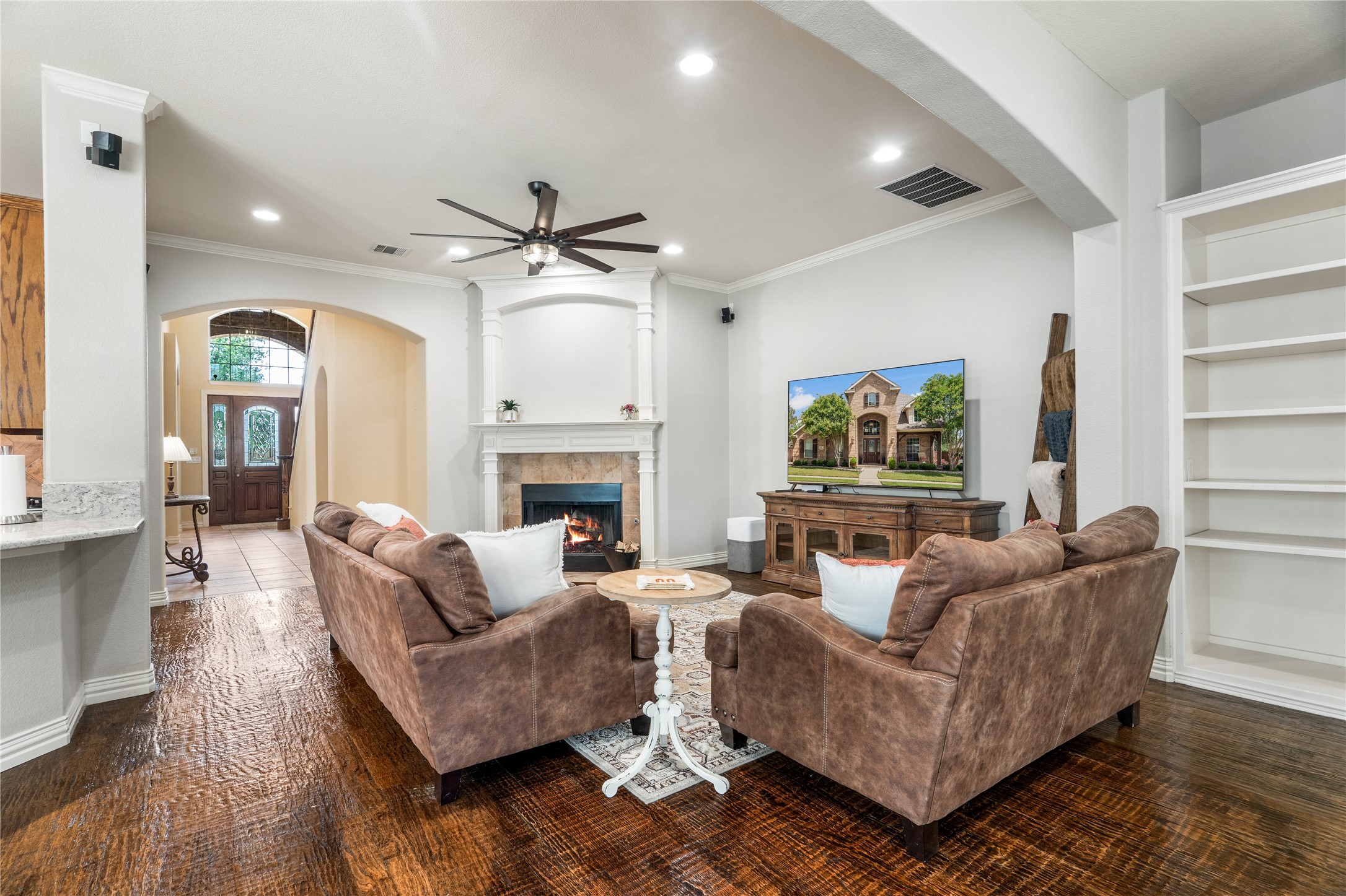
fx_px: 598
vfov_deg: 73.7
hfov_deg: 96.7
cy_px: 448
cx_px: 673
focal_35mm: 16
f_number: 7.1
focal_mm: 16
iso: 160
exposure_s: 1
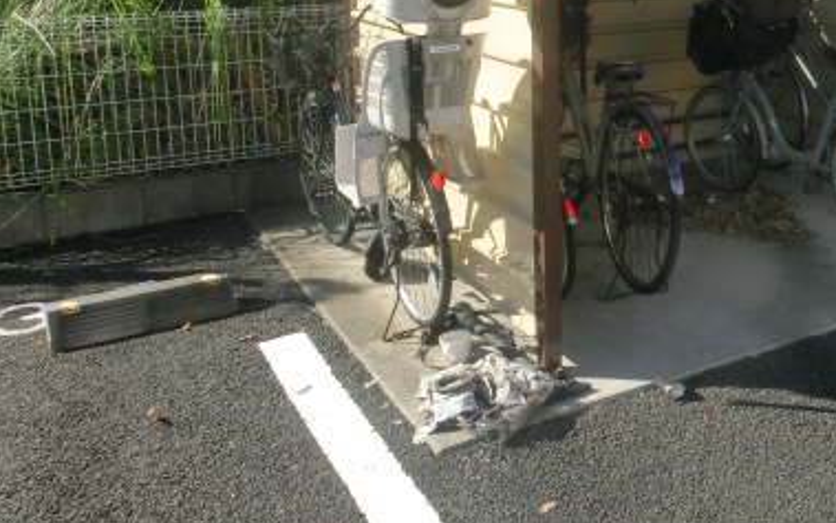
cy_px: 88
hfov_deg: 44.0
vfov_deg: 29.1
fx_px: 980
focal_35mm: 43
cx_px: 668
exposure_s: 1/160
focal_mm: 4.24
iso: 80
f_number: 7.9
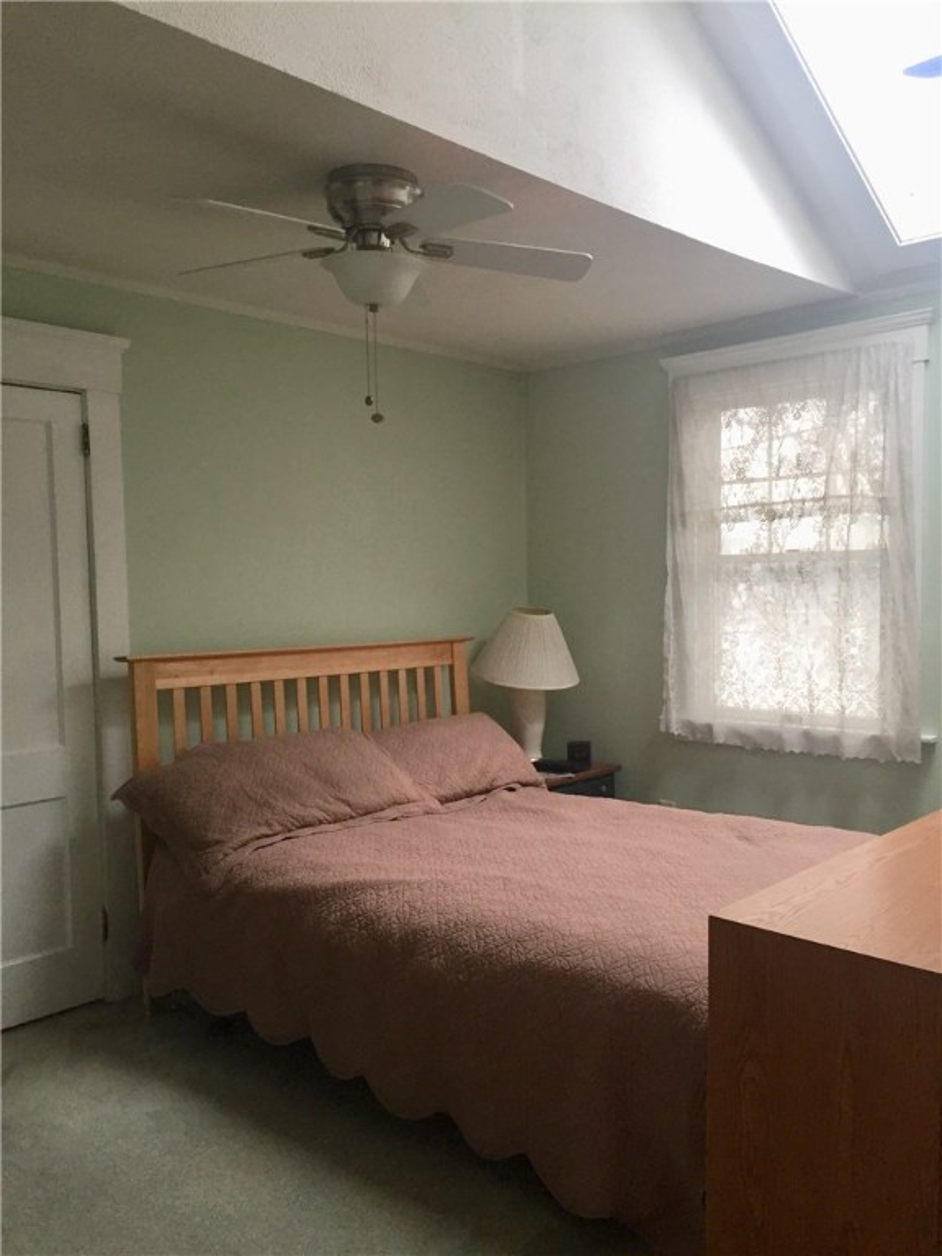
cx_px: 471
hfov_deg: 48.2
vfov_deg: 61.7
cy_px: 628
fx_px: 1052
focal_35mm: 29
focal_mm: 4.15
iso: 125
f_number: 2.2
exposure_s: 1/30
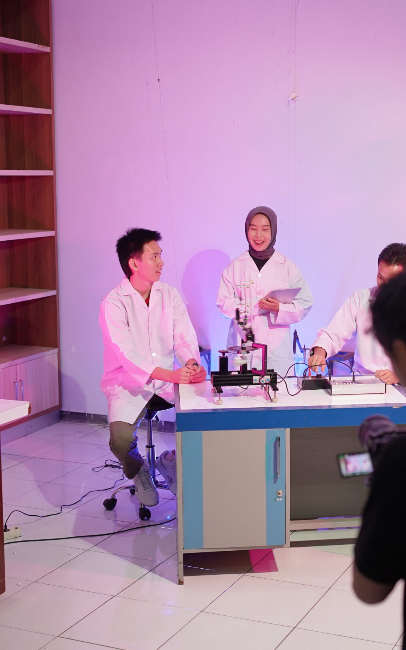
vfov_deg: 36.3
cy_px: 311
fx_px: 992
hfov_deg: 22.9
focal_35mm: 56
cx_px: 310
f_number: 2
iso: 400
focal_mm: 35
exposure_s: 1/100
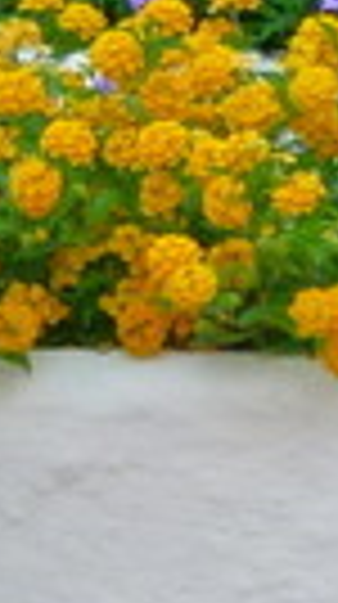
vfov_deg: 1.2
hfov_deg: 0.6
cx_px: -1190
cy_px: -1408
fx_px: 29924
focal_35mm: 1871
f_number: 3.7
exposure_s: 1/60
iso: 80
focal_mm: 32
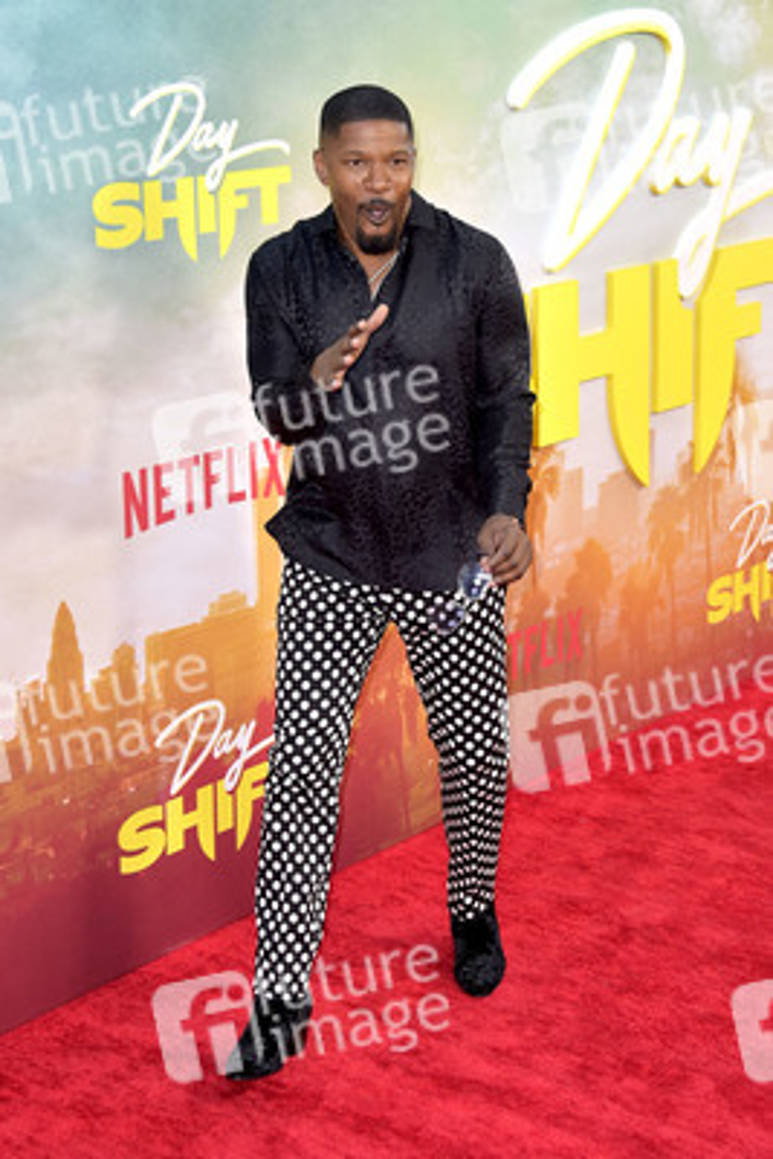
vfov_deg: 30.9
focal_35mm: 65
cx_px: 386
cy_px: 580
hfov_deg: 20.9
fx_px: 2092
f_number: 5.6
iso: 1250
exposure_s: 1/250
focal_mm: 65
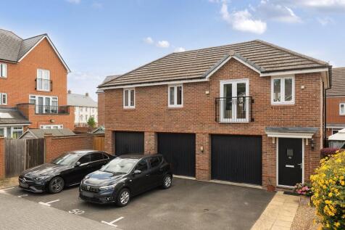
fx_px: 239
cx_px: 172
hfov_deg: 71.5
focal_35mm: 25
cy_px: 115
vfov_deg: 51.3
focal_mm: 17
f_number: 8
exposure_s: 1/160
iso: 200
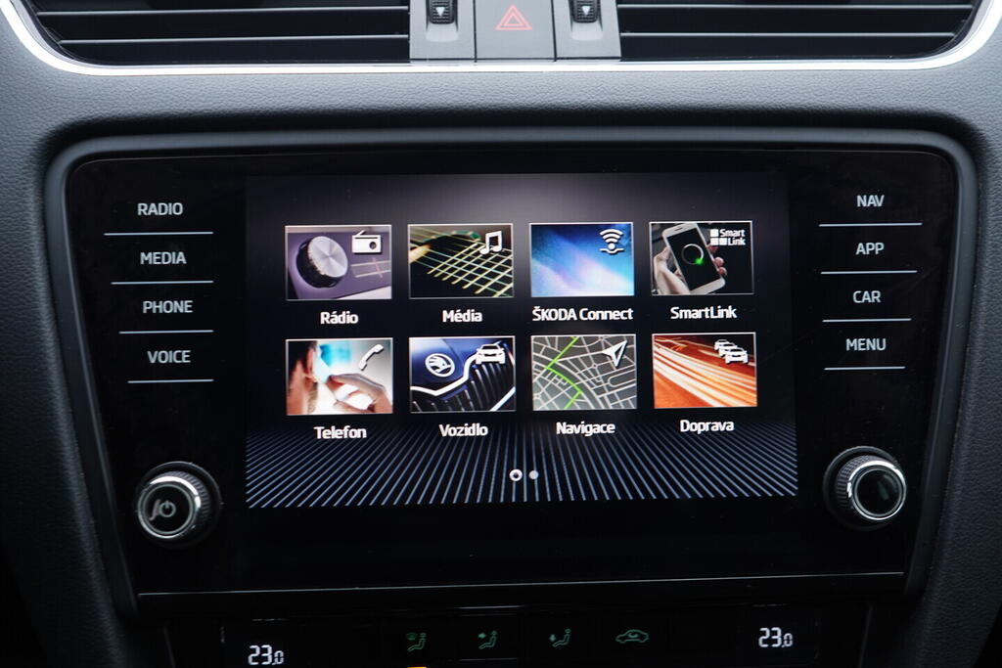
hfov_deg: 53.1
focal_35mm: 36
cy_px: 334
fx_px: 1002
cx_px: 501
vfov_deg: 36.9
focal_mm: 24
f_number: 2.8
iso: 200
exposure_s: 1/40
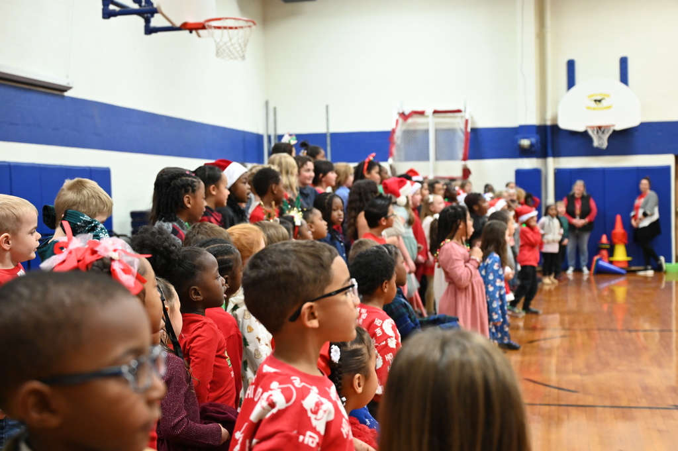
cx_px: 339
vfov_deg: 28.6
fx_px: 884
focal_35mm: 47
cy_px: 226
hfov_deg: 41.9
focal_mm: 47
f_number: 4
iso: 3200
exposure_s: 1/125
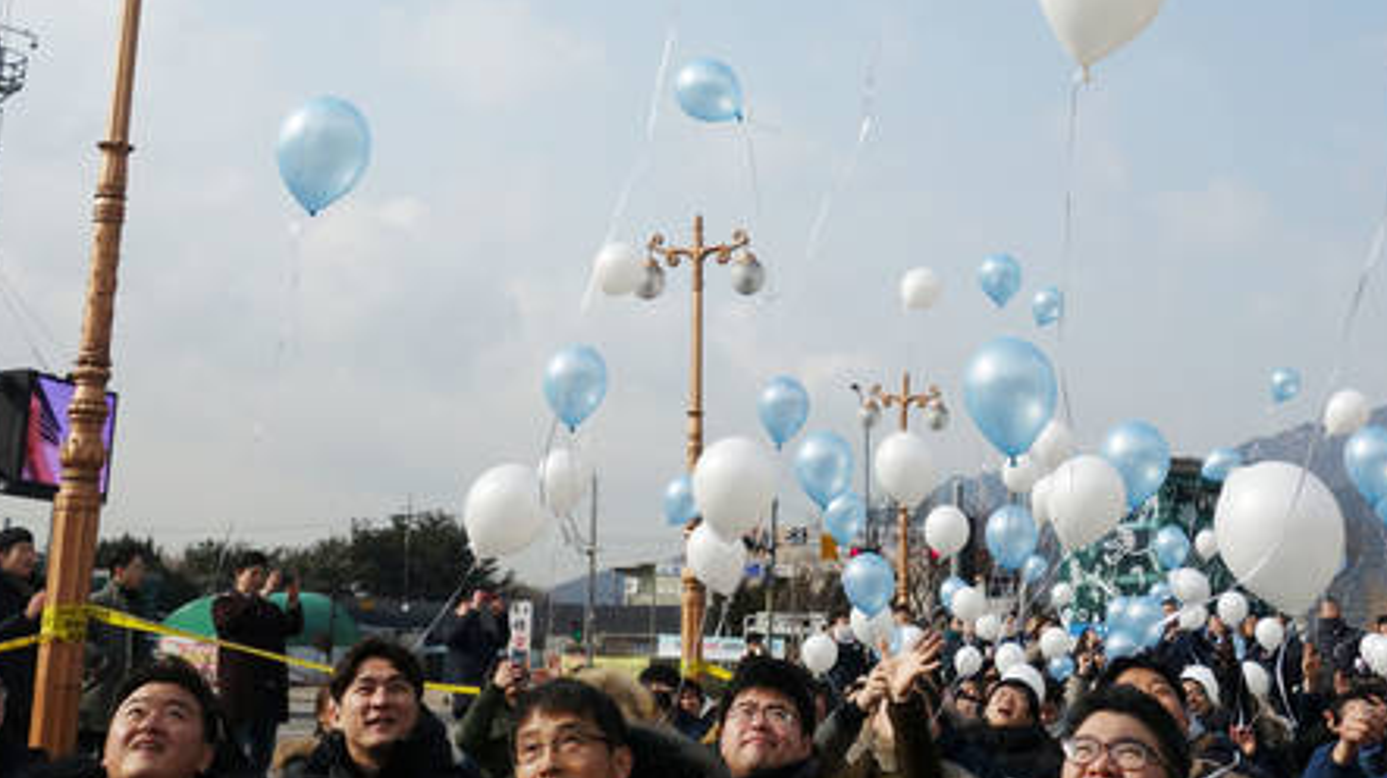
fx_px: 1838
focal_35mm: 50
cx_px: 668
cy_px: 149
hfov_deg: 41.3
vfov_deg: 23.5
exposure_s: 1/1000
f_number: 5.6
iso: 125
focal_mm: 11.46
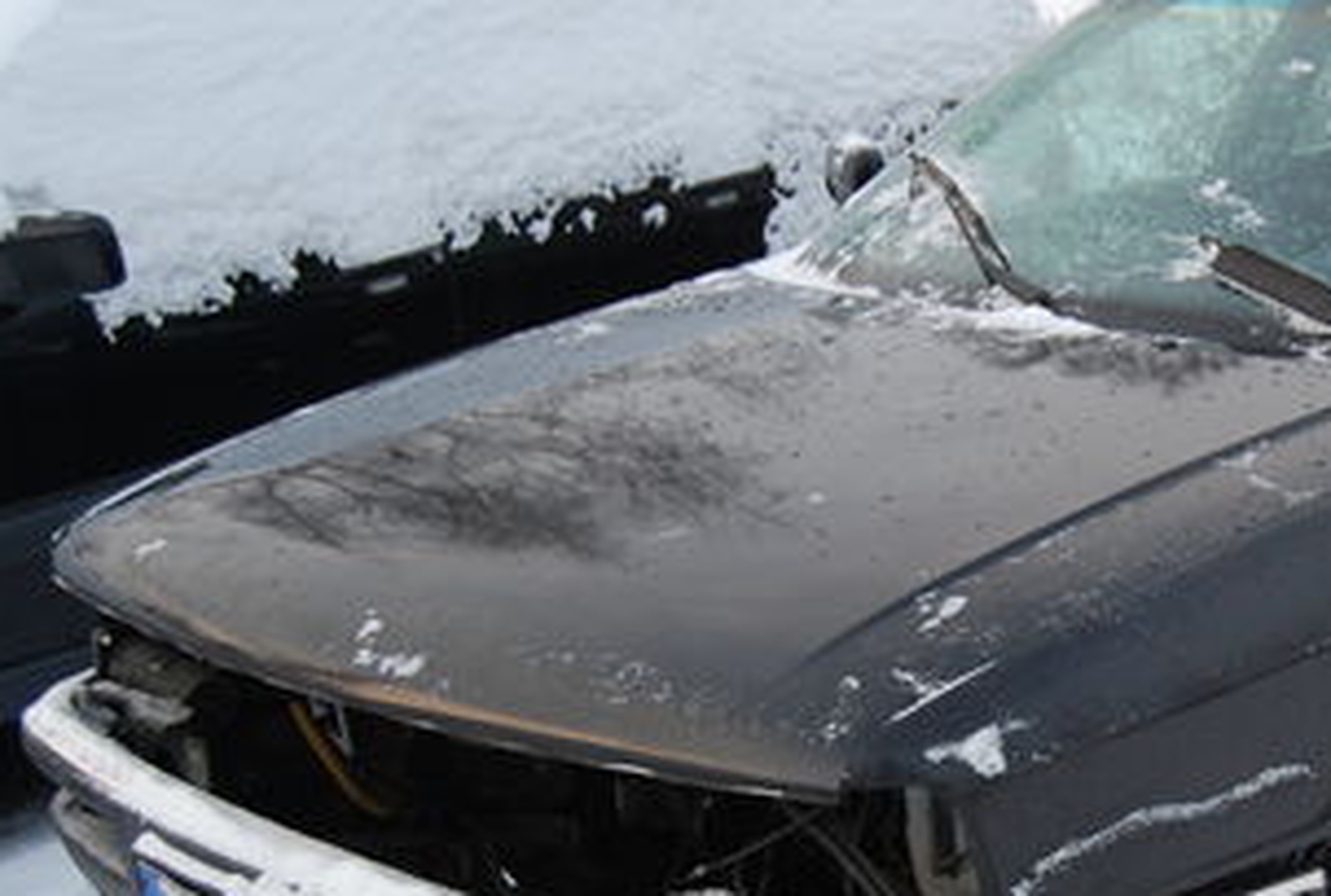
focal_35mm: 76
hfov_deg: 25.7
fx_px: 2818
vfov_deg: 18.0
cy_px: 663
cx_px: 1221
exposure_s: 1/80
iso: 200
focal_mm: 24
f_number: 4.5
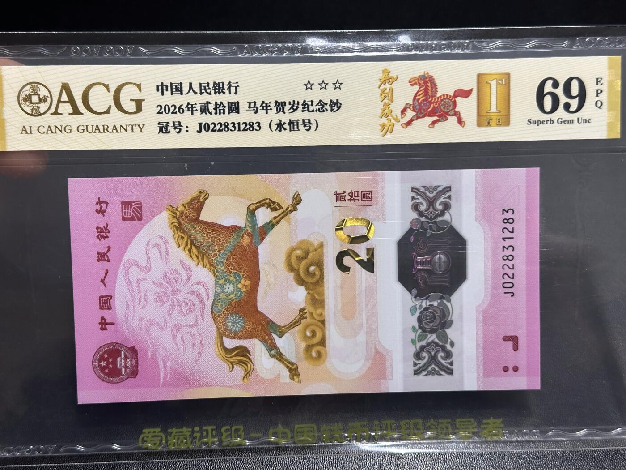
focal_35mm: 48
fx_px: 868
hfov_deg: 39.7
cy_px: 235
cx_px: 313
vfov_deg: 30.3
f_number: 1.78
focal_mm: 6.86
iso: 125
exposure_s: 1/50
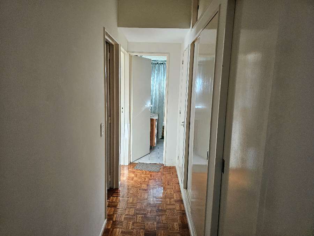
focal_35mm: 23
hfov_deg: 73.9
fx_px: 209
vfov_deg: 58.9
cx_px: 157
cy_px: 118
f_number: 1.7
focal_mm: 6.3
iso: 400
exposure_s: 1/359
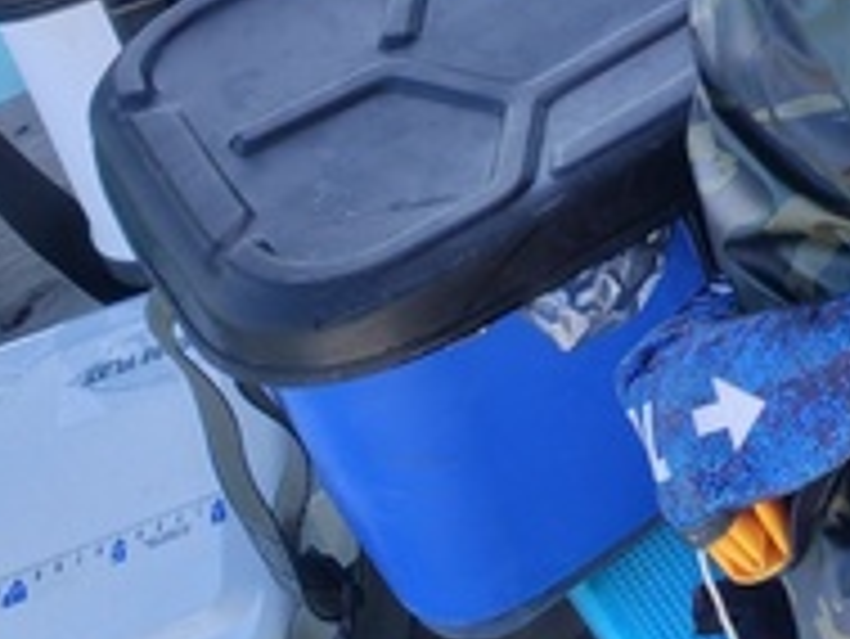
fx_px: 1917
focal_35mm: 78
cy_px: -418
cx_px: 1250
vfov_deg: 16.6
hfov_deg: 21.3
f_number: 1.9
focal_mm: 5.6
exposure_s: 1/364
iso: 50
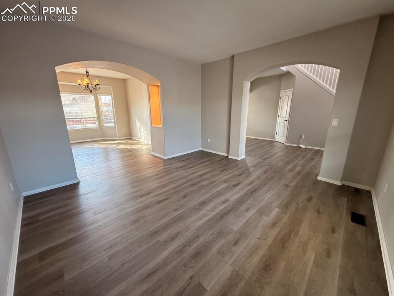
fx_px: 159
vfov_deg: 85.7
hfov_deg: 102.1
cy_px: 148
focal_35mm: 14
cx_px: 197
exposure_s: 1/120
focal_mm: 2.22
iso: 200
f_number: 2.2
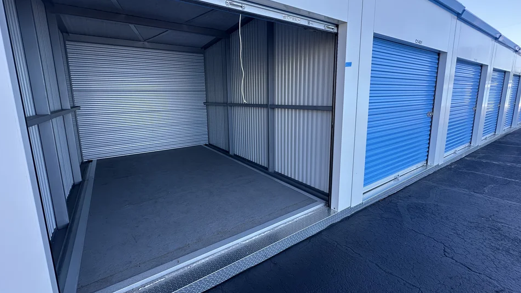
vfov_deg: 67.0
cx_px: 252
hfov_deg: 99.3
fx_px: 221
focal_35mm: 16
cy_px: 135
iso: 40
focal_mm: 2.22
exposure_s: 1/252
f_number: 2.2
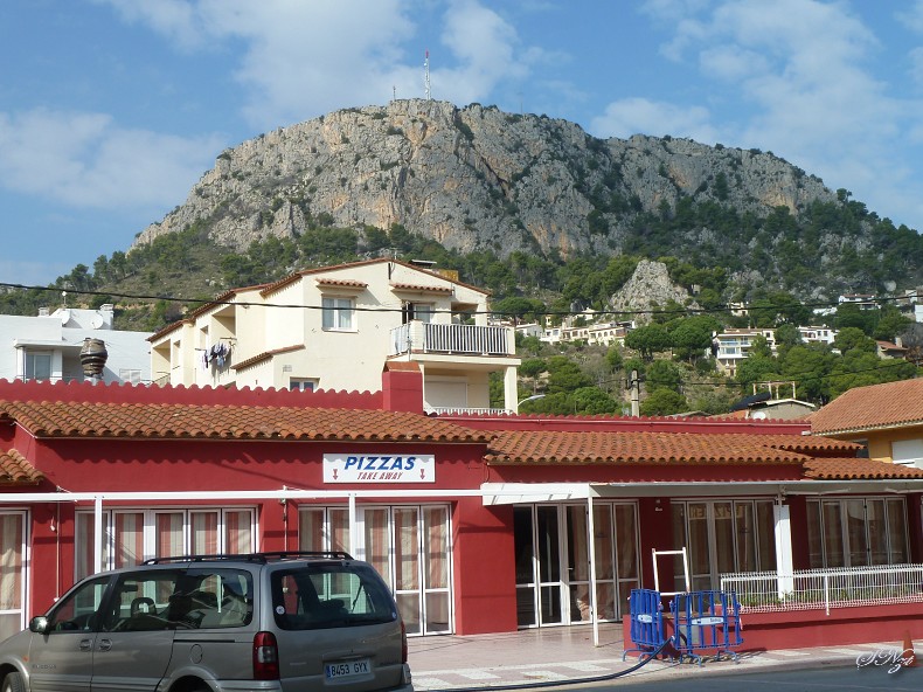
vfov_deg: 30.3
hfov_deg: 39.7
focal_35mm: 48
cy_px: 346
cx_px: 462
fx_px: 1279
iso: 80
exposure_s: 1/400
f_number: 5
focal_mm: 7.9
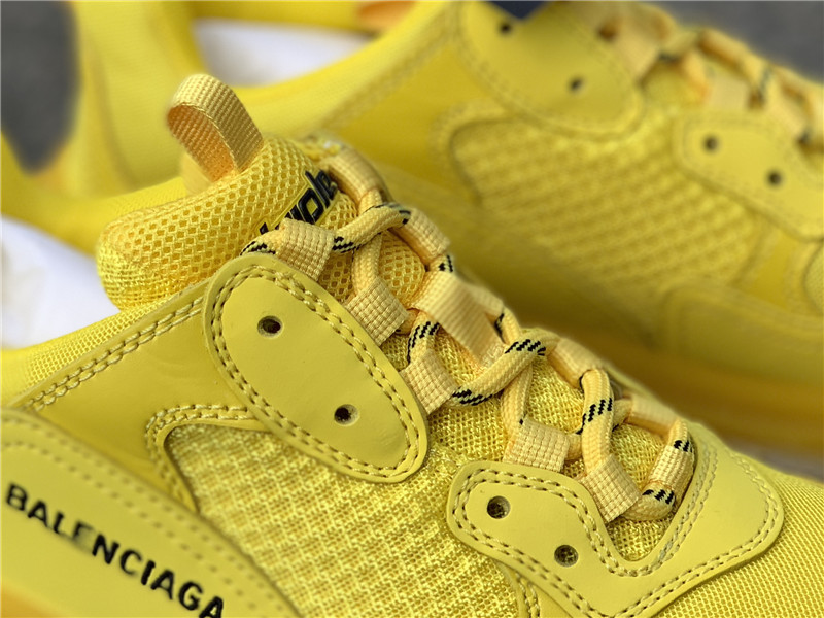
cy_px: 309
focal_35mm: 52
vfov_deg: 28.0
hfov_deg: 36.8
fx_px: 1238
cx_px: 412
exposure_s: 1/1295
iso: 16
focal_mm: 6
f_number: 2.4
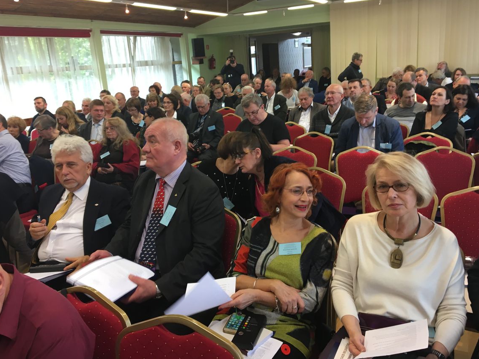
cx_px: 245
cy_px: 169
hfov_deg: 58.4
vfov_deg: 45.4
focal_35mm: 31
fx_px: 429
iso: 80
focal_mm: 4.15
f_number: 2.2
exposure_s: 1/33
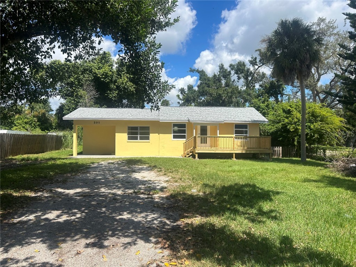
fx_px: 267
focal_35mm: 26
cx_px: 178
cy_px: 134
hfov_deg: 67.3
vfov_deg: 53.1
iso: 50
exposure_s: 1/3831
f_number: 1.5
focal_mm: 5.7
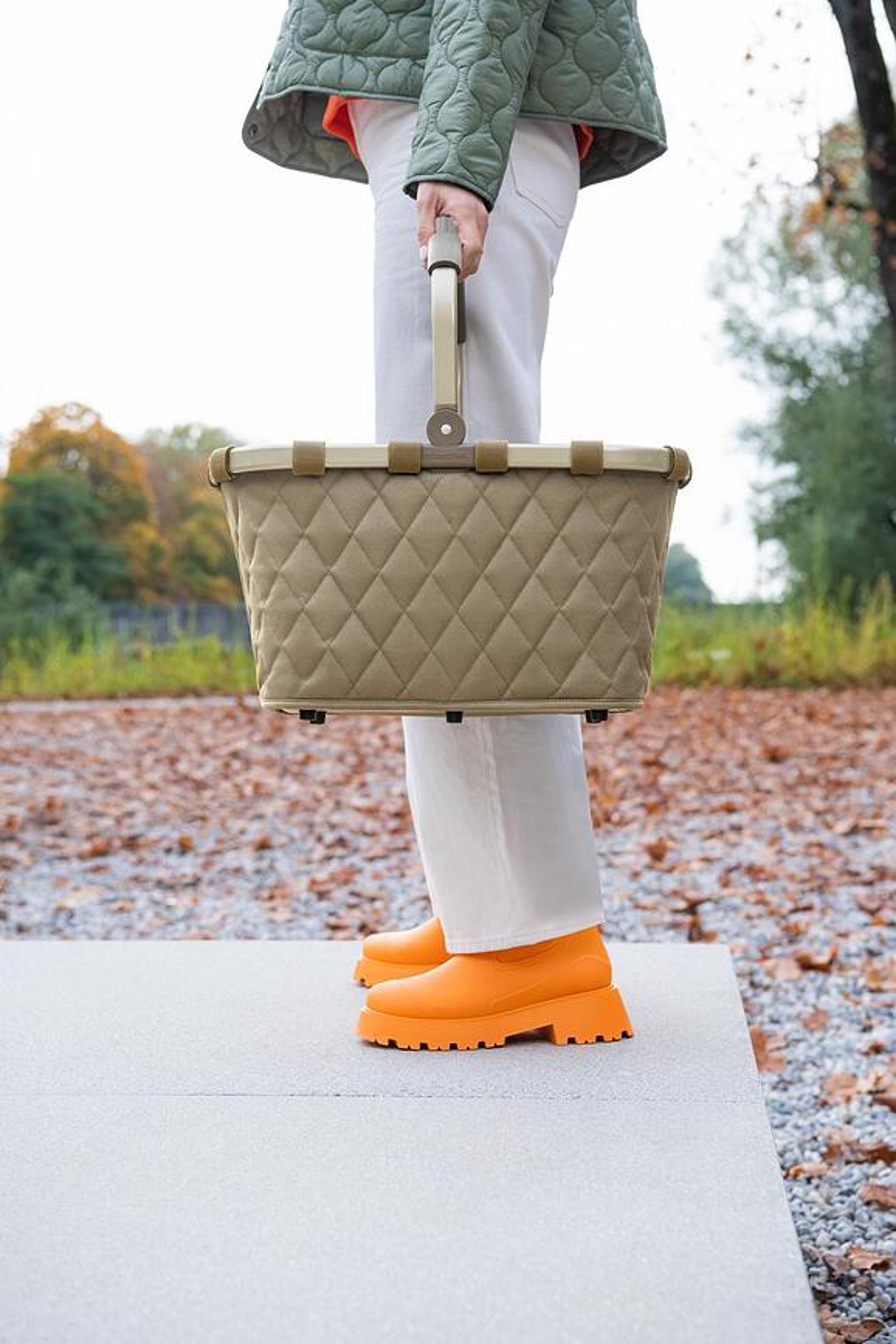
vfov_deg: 36.2
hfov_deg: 24.6
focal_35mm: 55
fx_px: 2053
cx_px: 448
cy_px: 672
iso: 640
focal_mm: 55
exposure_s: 1/500
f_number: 5.6
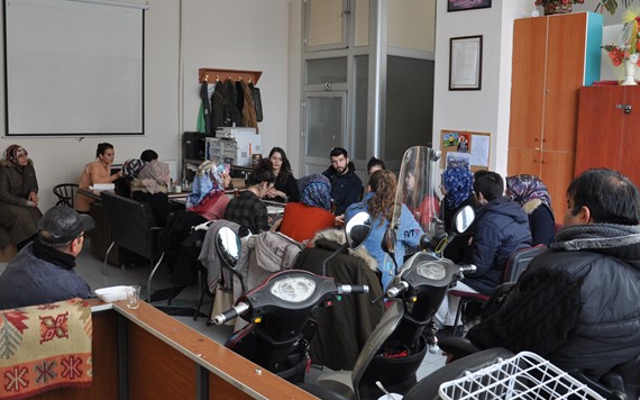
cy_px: 172
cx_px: 309
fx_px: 638
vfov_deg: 34.7
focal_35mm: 37
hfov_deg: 53.3
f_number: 4
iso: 400
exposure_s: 1/60
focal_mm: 21
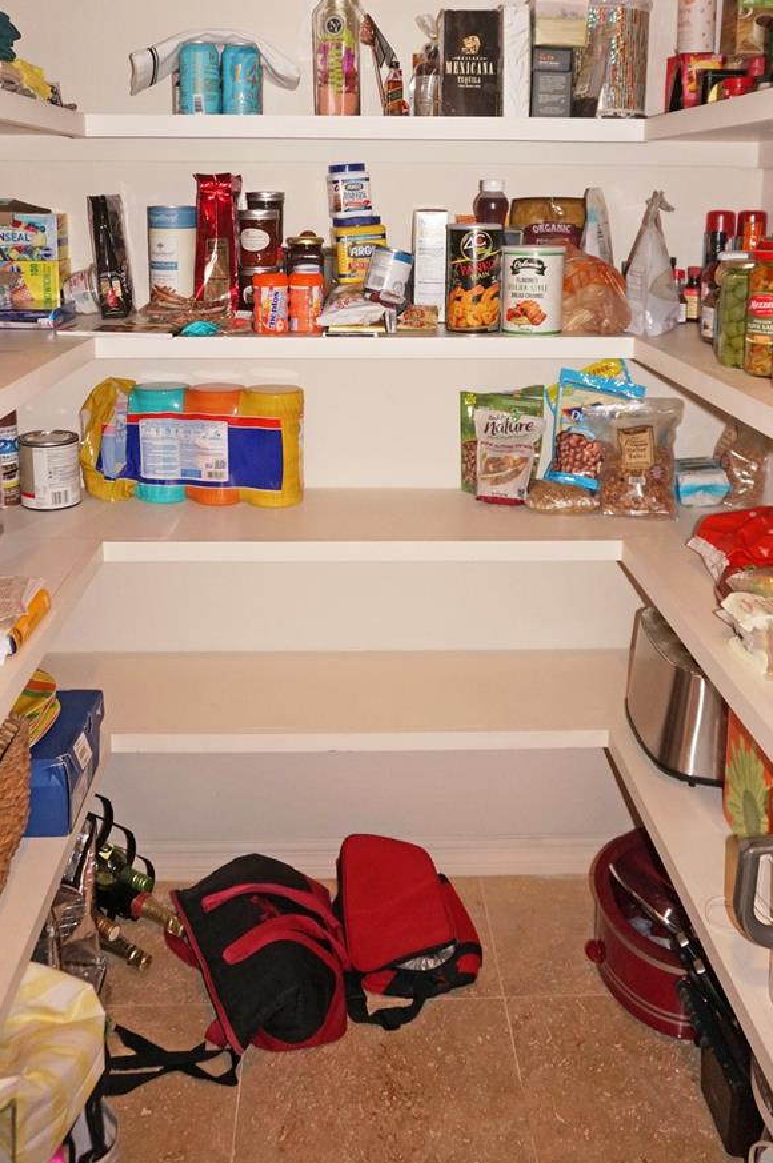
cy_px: 394
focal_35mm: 33
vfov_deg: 56.1
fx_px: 1065
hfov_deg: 39.9
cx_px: 379
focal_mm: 16
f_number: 3.5
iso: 800
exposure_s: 1/125
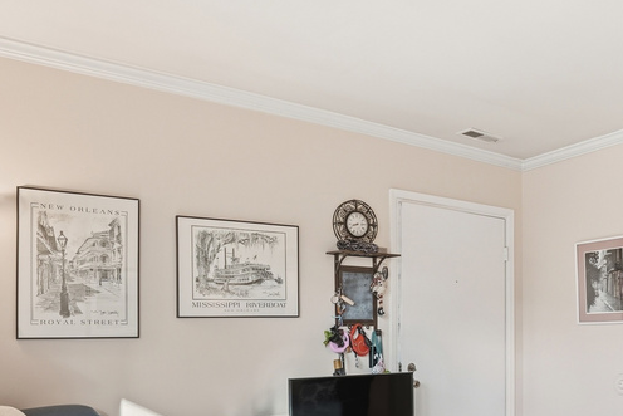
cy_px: 335
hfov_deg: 55.9
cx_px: 421
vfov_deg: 38.4
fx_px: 571
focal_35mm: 33
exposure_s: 1/100
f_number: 10
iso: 250
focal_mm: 16
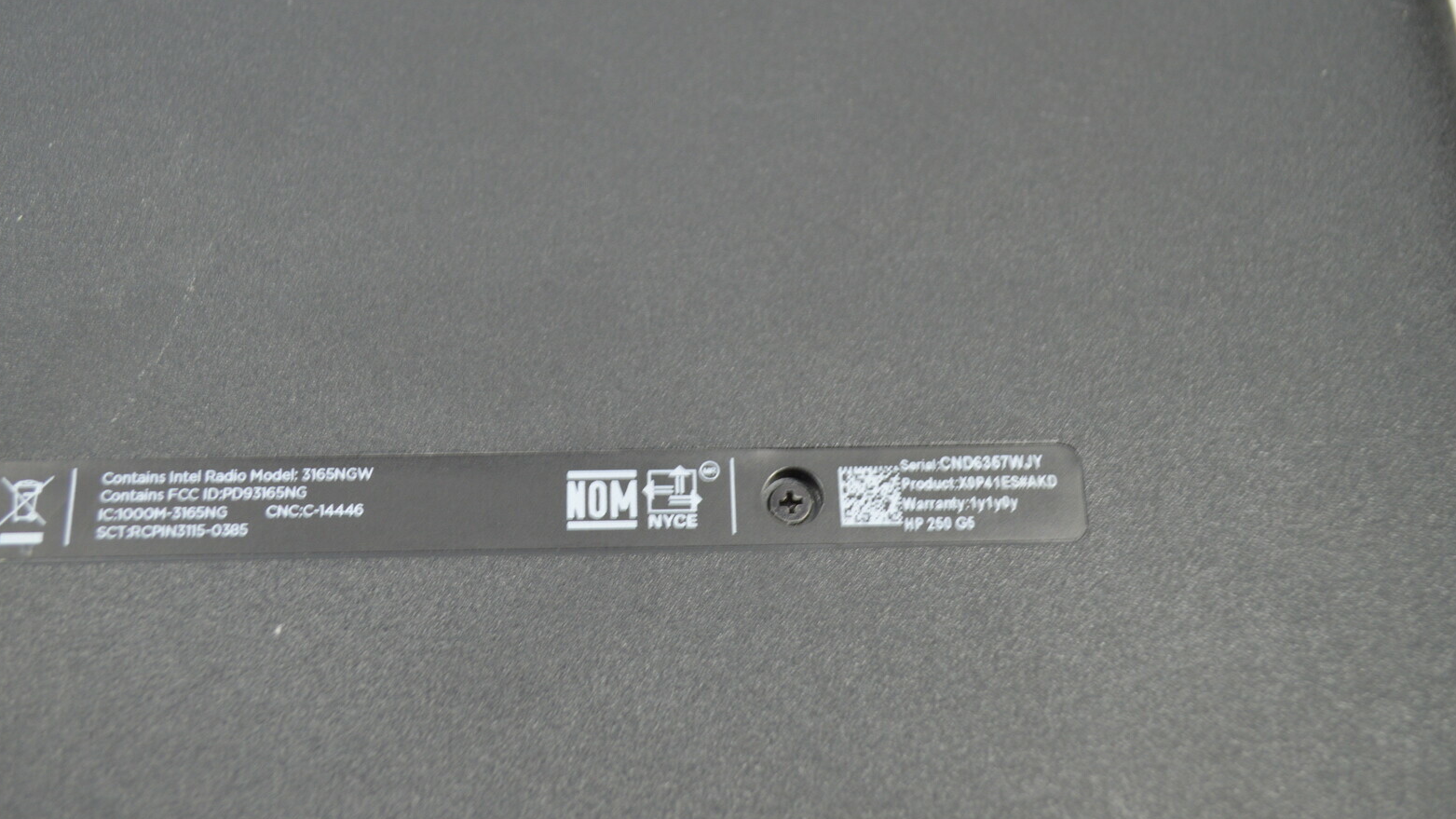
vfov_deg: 26.5
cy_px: 356
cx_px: 731
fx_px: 1737
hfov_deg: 45.5
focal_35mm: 45
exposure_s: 1/30
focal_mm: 28
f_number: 4.5
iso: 400
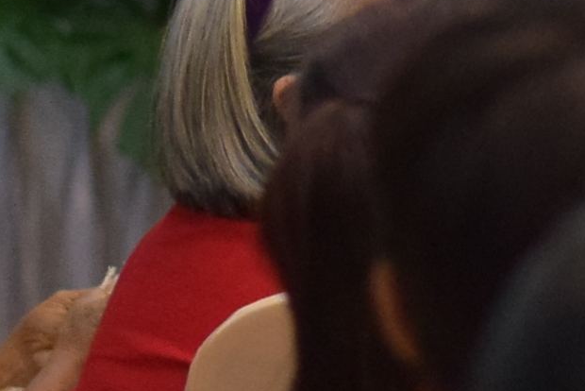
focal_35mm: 544
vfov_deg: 2.5
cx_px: 1350
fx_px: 8844
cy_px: -245
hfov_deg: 3.7
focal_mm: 50
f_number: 2.2
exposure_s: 1/500
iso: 1600
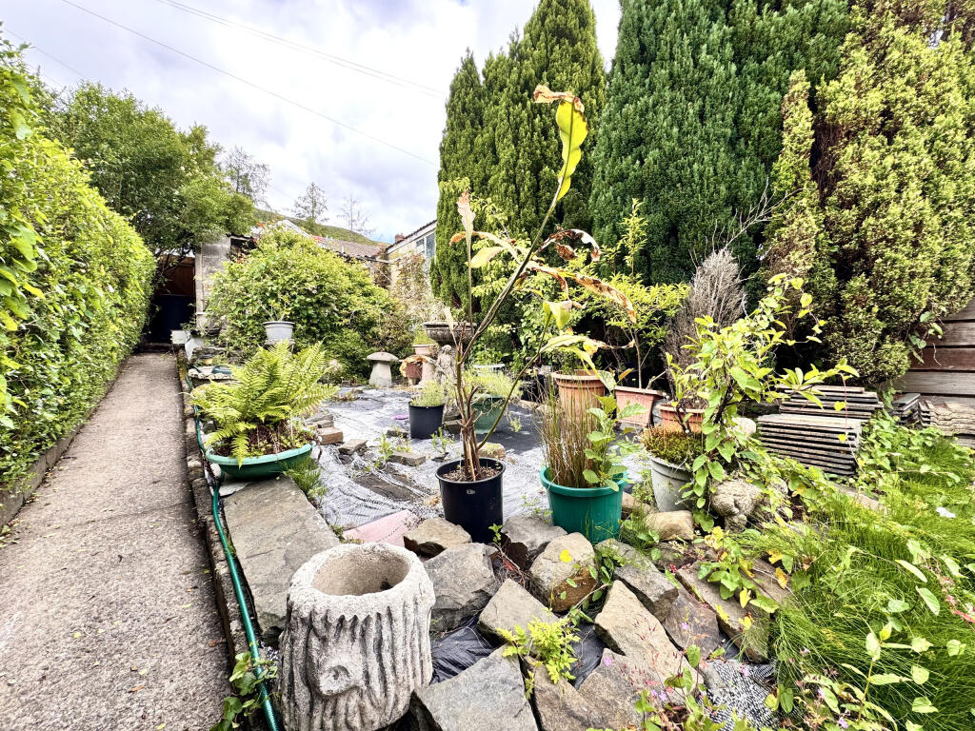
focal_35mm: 14
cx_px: 488
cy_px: 366
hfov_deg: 102.1
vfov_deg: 85.7
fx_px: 394
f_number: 2.2
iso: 40
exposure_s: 1/184
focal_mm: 2.22
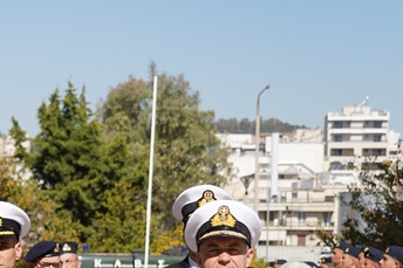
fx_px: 1678
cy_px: 373
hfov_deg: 13.4
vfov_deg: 9.0
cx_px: -57
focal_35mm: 150
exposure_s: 1/1000
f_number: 4
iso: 100
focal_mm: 43
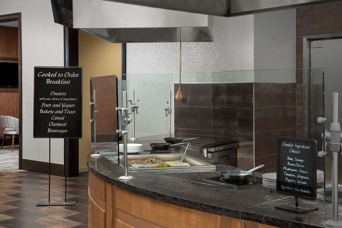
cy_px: 114
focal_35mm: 56
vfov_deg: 24.2
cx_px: 171
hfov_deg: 35.6
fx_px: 532
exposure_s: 1/125
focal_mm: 56
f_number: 11
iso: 800
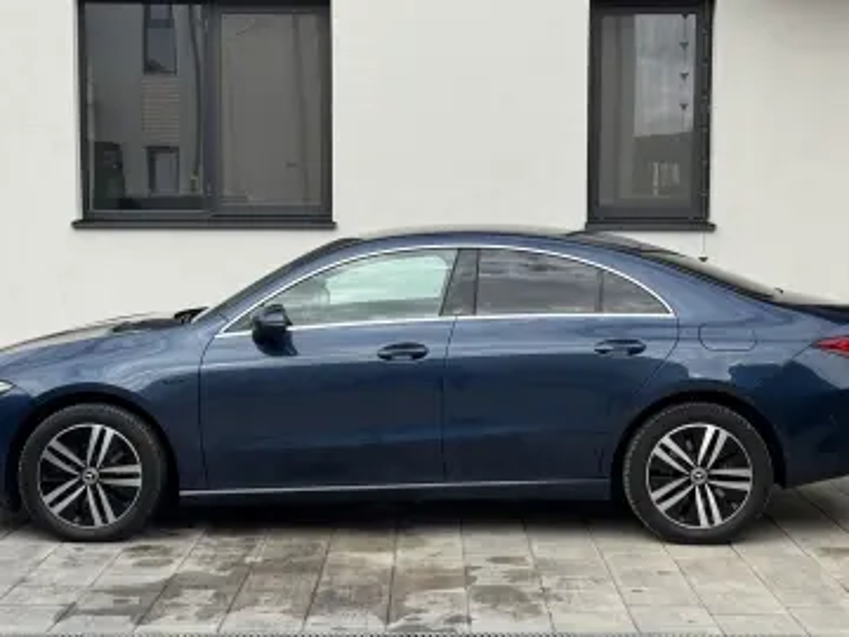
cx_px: 424
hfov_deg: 39.7
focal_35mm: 48
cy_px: 318
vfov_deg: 30.3
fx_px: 1177
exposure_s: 1/2959
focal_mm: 6.76
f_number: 1.78
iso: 64
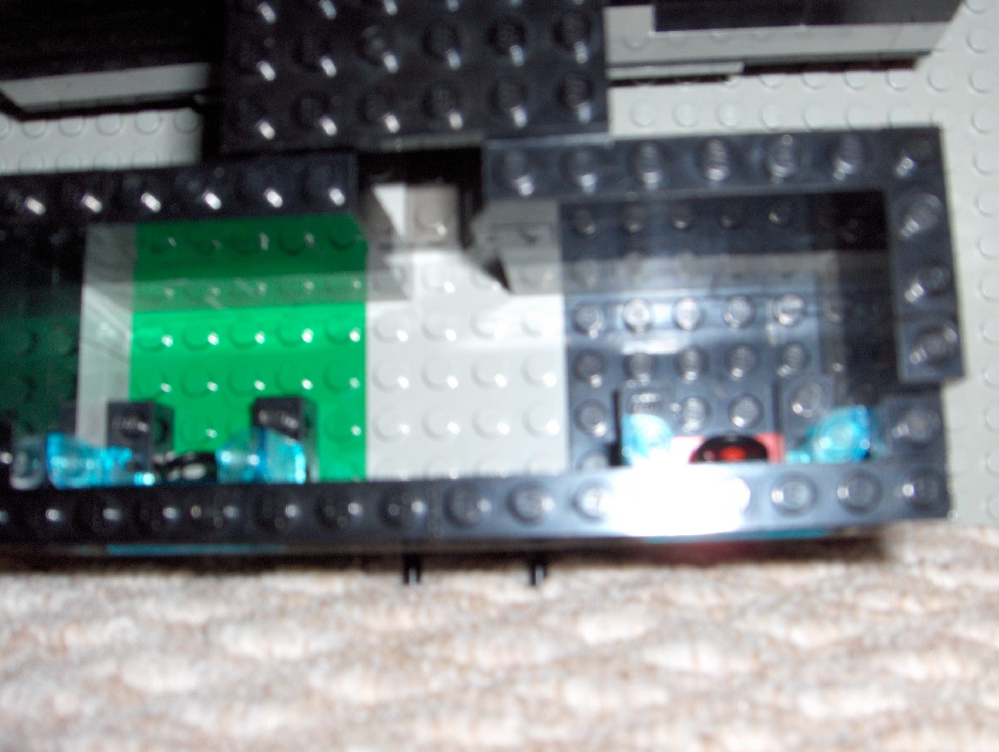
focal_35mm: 39
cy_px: 376
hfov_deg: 47.8
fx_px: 1127
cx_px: 500
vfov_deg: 36.9
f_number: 4.8
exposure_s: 1/60
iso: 100
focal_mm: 8
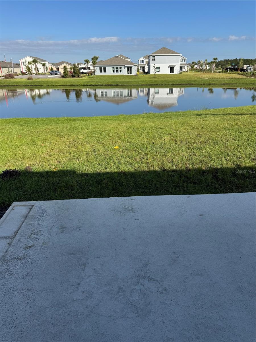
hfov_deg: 56.8
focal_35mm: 24
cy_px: 171
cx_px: 128
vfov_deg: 71.6
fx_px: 237
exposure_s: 1/4310
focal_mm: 6.76
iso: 80
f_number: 1.78
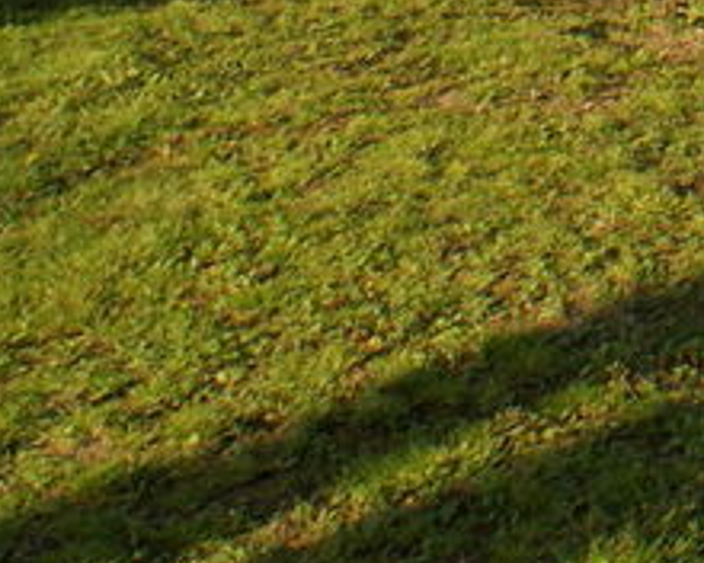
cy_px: -768
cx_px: 1526
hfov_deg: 11.0
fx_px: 3250
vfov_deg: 9.0
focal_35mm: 156
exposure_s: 1/80
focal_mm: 18
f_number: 8
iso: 100
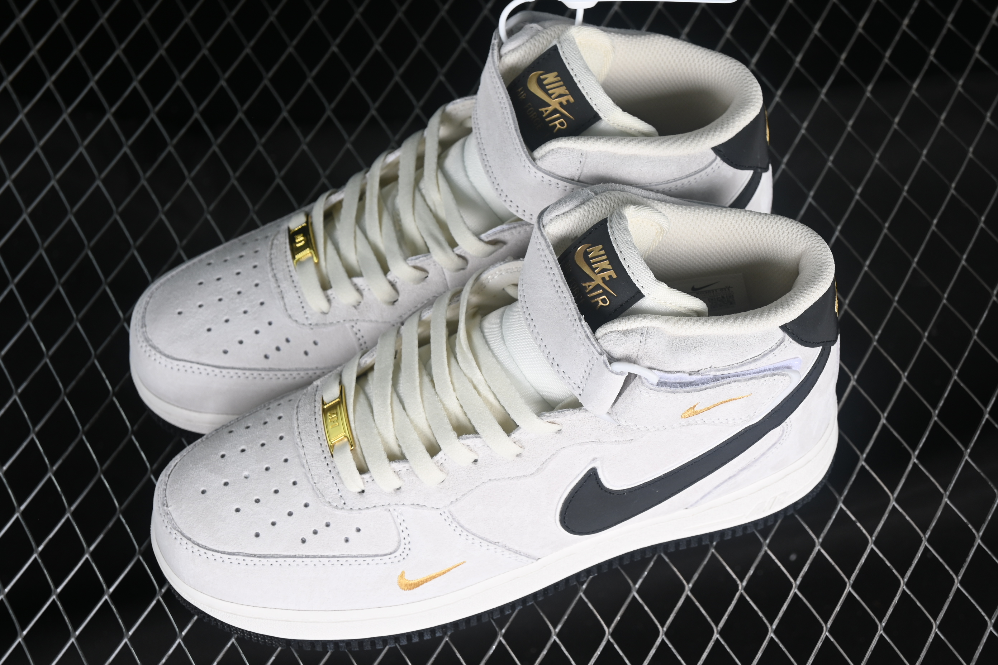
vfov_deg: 18.2
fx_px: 2079
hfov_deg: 27.0
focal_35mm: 75
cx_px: 499
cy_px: 332
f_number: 7.1
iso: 160
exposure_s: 1/80
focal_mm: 50
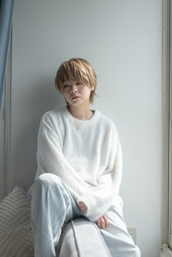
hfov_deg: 24.6
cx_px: 86
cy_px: 128
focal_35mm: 55
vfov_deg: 36.2
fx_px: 394
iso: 400
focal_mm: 55
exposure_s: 1/200
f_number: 1.8
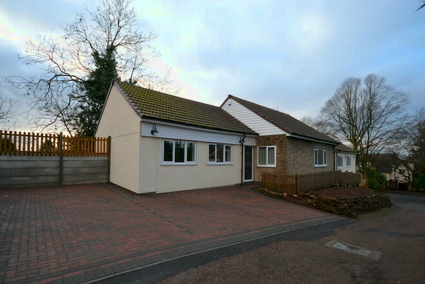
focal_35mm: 16
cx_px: 215
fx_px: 189
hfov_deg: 96.7
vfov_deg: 73.7
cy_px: 151
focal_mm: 10
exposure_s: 1/125
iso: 160
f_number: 5.6
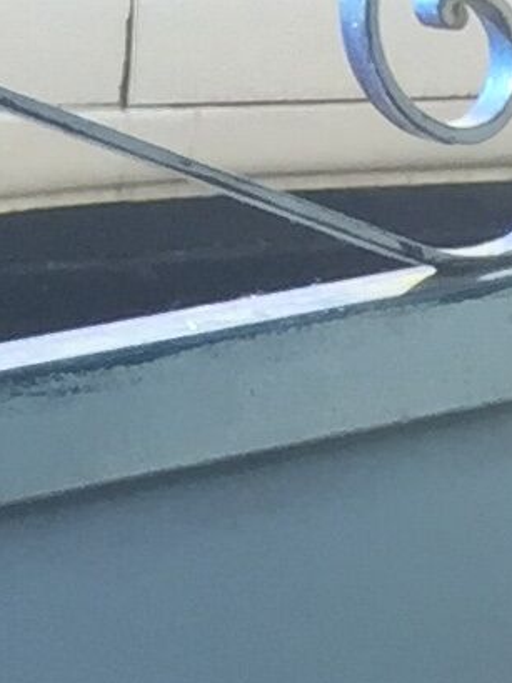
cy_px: 2129
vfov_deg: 7.4
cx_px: 1931
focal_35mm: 231
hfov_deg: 5.7
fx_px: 4560
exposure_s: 1/226
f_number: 2.2
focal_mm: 4.15
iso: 32
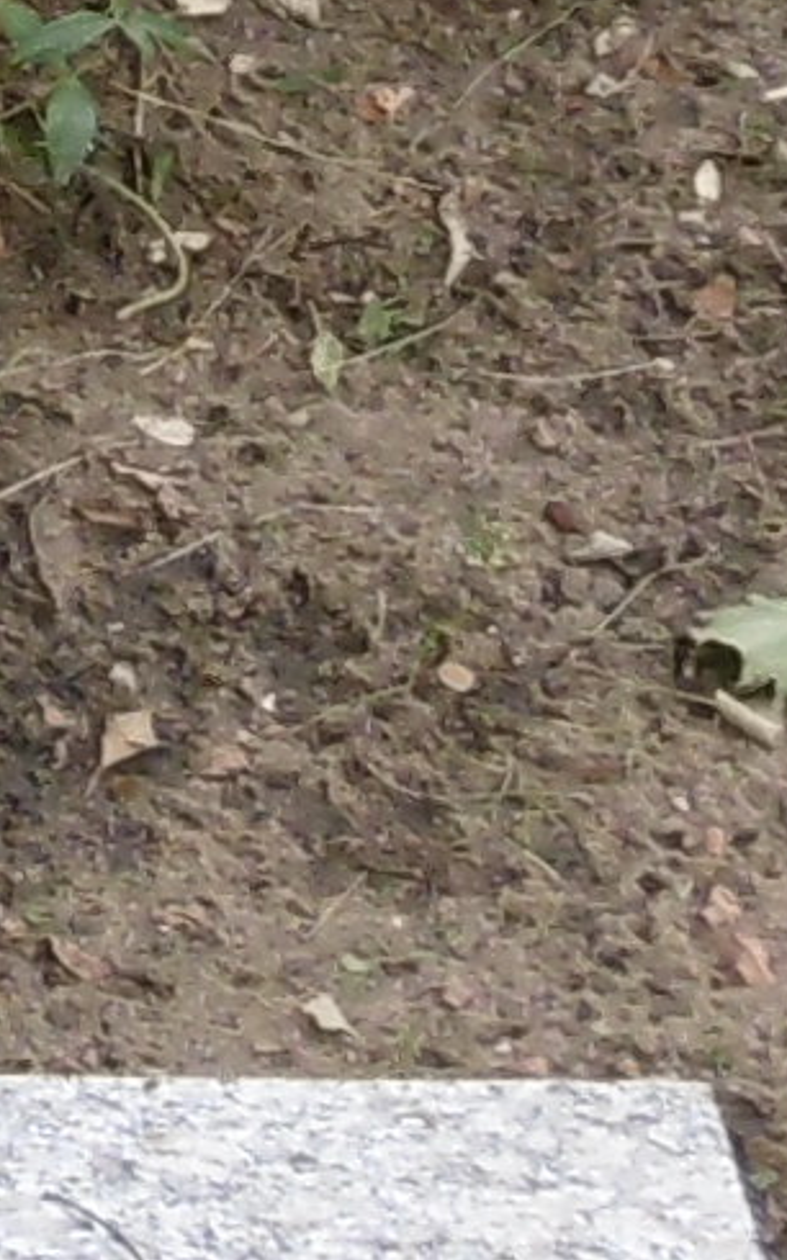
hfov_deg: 3.9
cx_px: -2225
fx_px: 10954
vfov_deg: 6.4
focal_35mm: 319
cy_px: -1000
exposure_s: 1/80
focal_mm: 5.8
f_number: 3.5
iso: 100
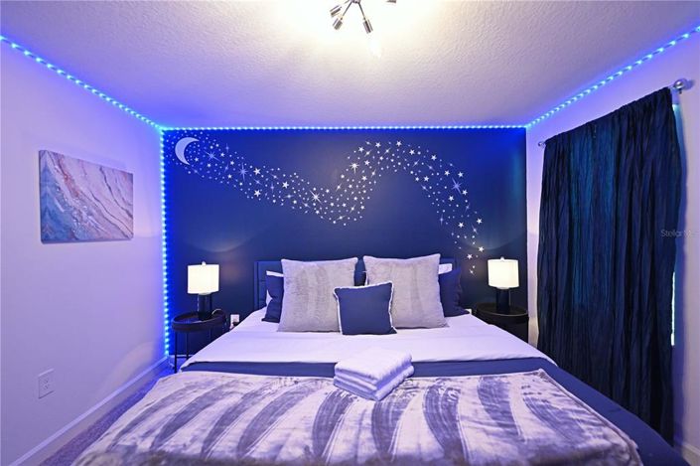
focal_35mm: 14
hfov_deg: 104.3
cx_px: 350
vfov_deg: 81.1
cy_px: 233
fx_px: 272
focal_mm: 14
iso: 900
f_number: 2.8
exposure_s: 1/125
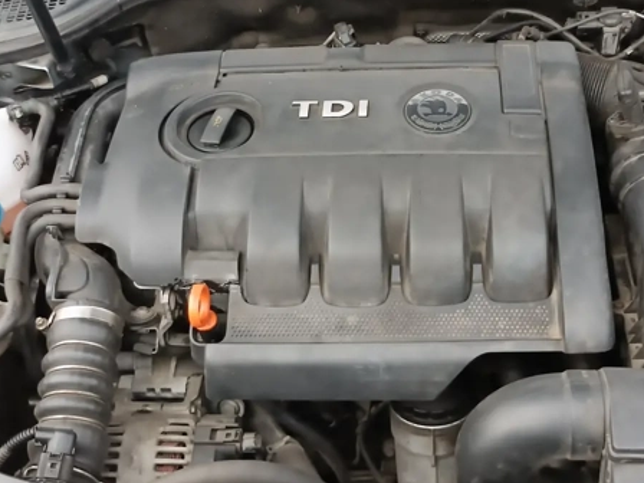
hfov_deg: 33.2
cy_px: 157
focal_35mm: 58
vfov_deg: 25.1
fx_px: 1079
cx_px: 378
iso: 125
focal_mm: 4.7
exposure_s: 1/99.9
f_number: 1.7
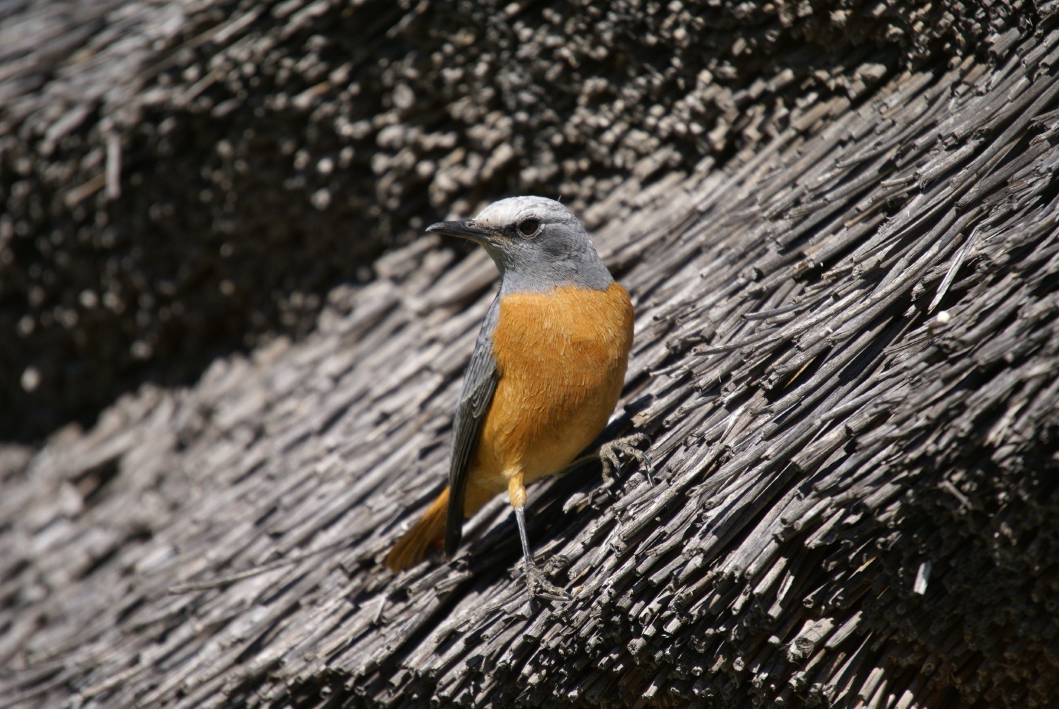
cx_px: 530
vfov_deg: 1.8
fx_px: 22090
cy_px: 354
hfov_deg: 2.7
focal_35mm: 750
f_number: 6.3
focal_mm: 500
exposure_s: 1/500
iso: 200
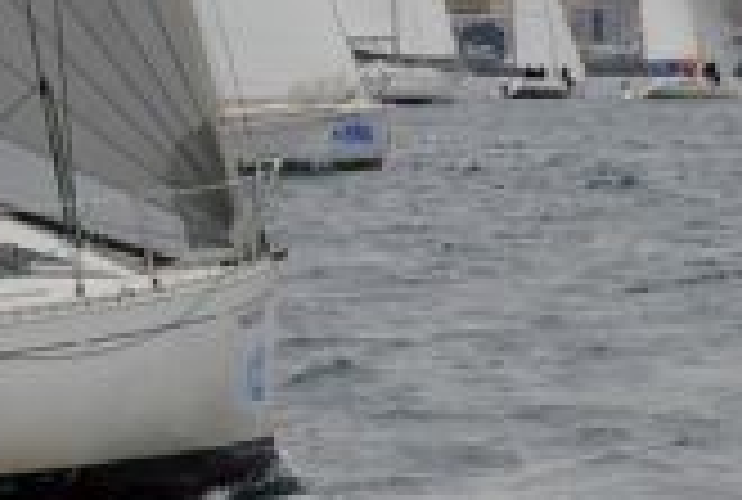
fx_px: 8255
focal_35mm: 399
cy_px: -277
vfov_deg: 3.4
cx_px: 144
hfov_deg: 5.1
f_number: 8
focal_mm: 55
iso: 100
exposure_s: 1/250
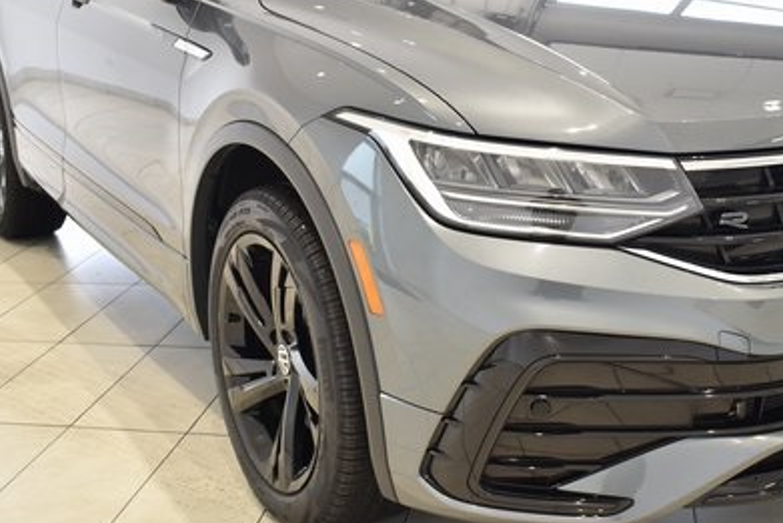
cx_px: 481
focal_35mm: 54
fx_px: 1175
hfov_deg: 36.7
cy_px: 163
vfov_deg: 24.9
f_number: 3.8
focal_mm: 22
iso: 280
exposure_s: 1/40
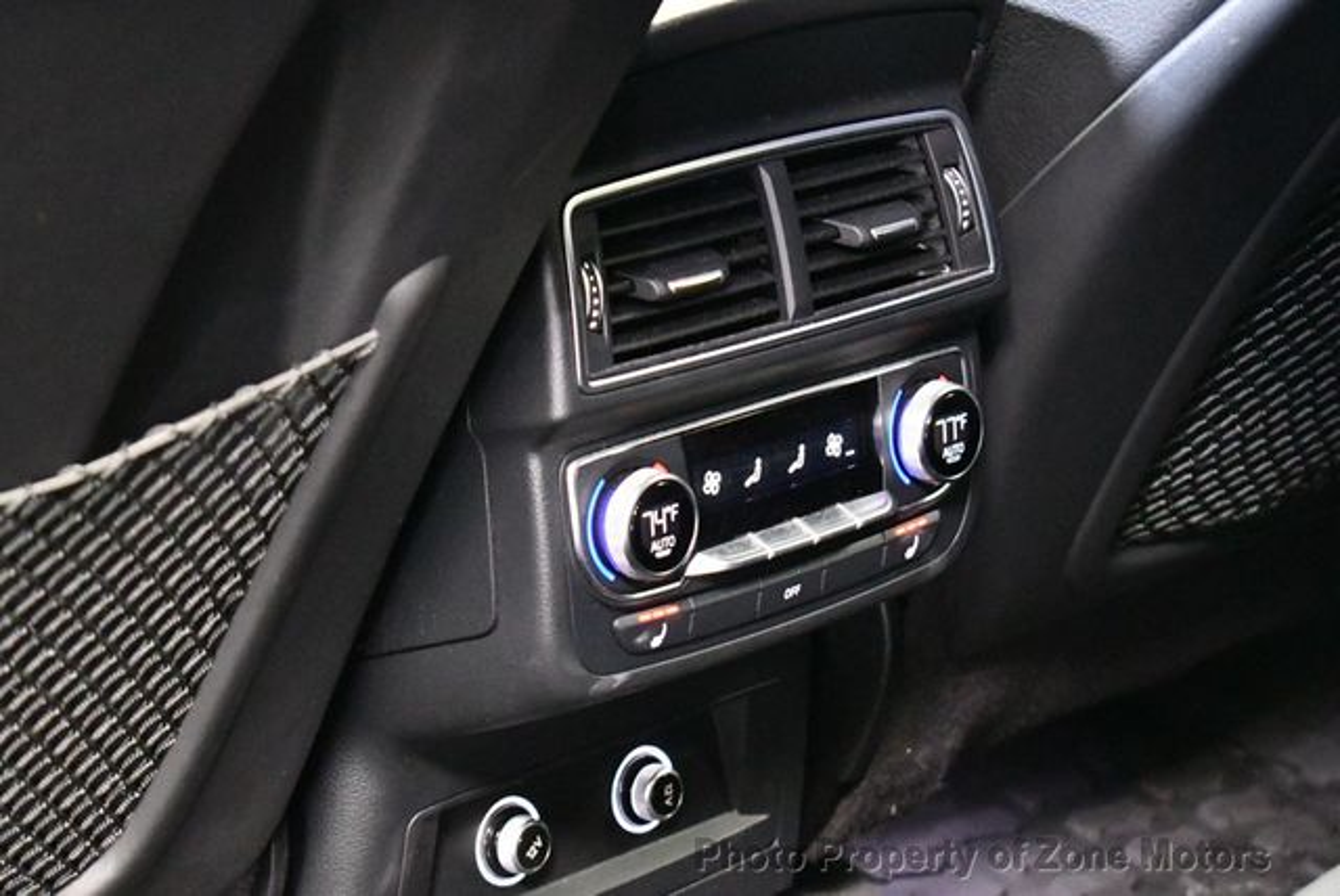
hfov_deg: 18.6
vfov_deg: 12.5
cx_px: 670
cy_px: 448
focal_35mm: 110
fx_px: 4098
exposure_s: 1/25
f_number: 5.6
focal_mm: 55
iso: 12800
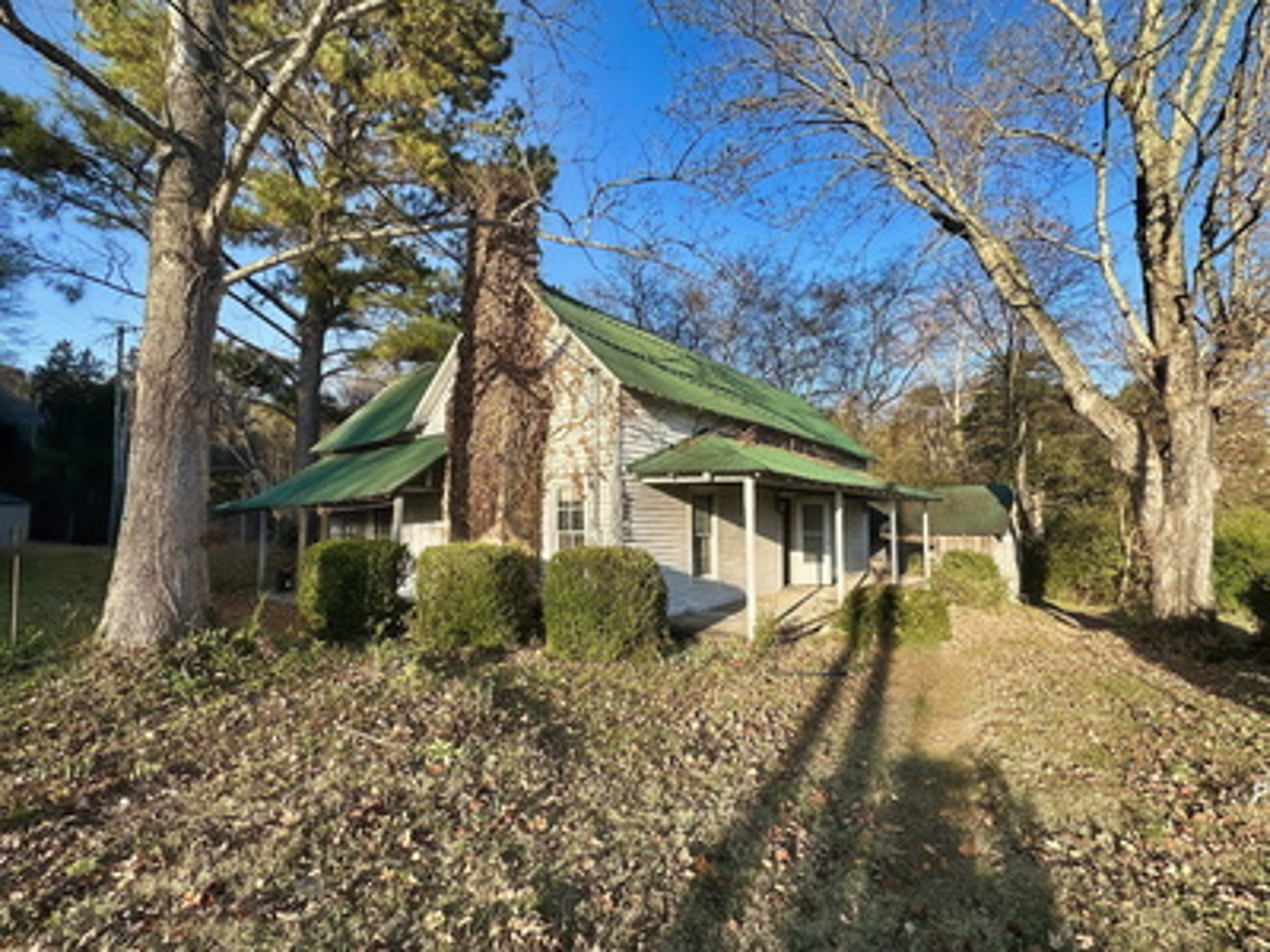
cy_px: 476
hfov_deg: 98.2
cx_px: 635
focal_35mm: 15
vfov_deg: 81.7
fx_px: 550
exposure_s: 1/790
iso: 40
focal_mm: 2.22
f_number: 2.2
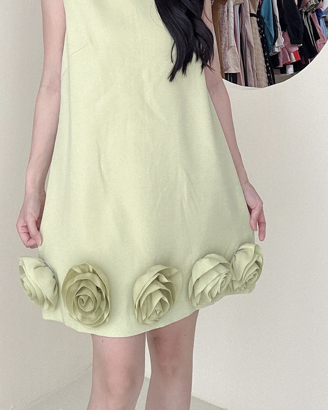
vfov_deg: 43.2
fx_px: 510
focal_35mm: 42
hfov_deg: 35.5
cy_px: 136
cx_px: 132
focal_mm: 2.69
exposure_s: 1/60
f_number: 1.9
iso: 100
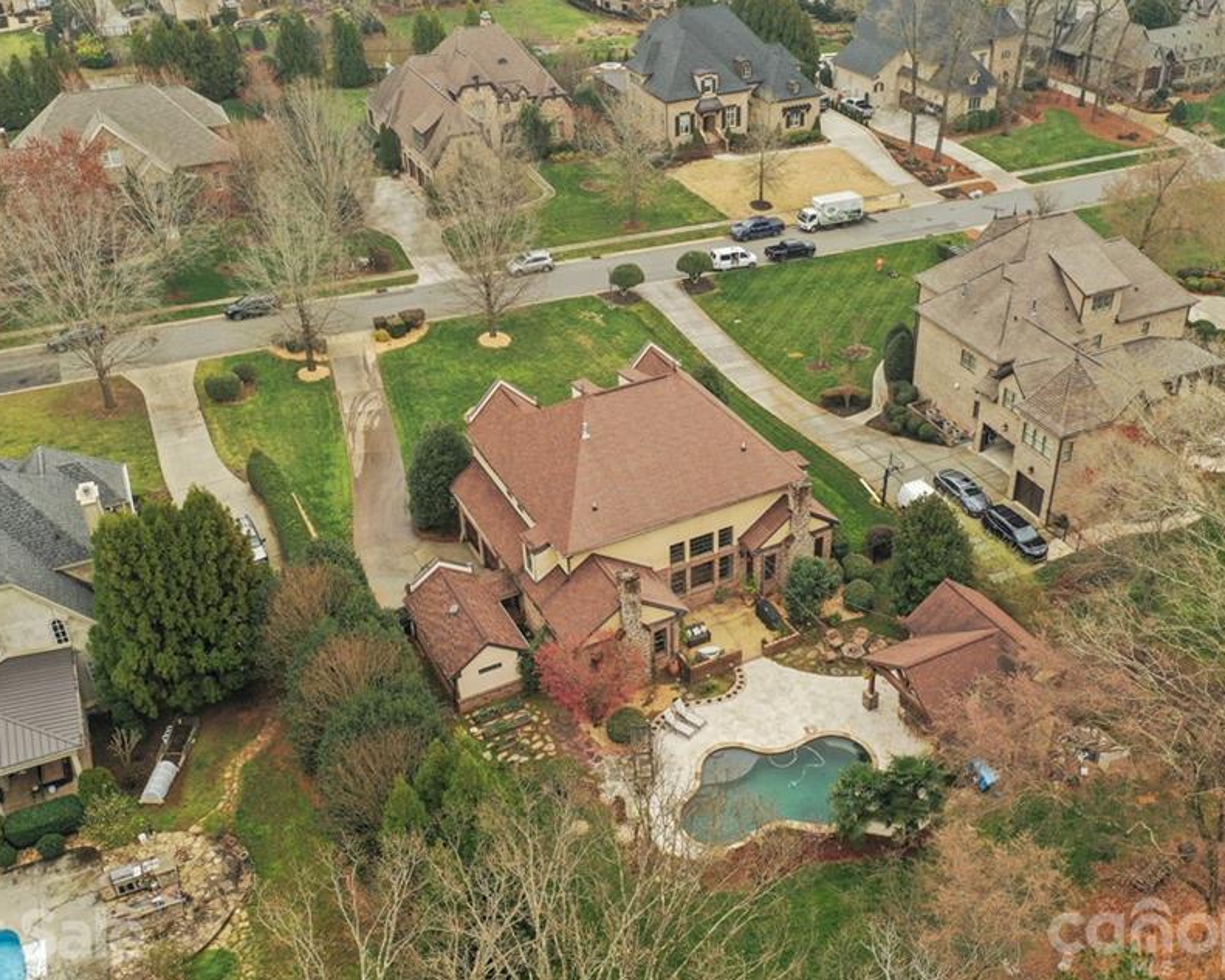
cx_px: 689
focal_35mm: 34
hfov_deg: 52.7
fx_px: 1233
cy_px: 477
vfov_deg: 43.4
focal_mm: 10.26
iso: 100
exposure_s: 1/320
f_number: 4.5
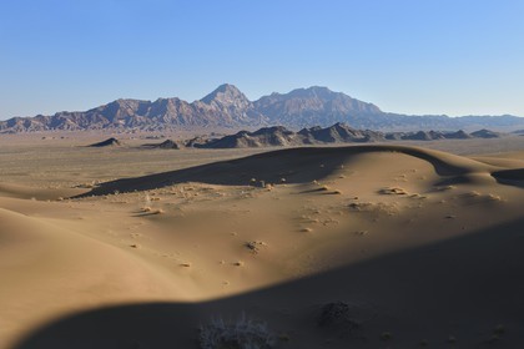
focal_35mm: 48
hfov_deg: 41.1
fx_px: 699
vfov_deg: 28.1
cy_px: 174
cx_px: 262
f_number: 9
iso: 200
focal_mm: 48
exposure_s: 1/250
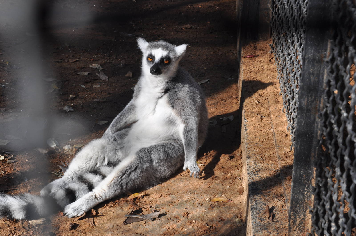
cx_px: 178
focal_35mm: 78
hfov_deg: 26.0
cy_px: 118
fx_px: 770
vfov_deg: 17.5
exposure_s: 1/100
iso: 200
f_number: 10
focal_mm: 52
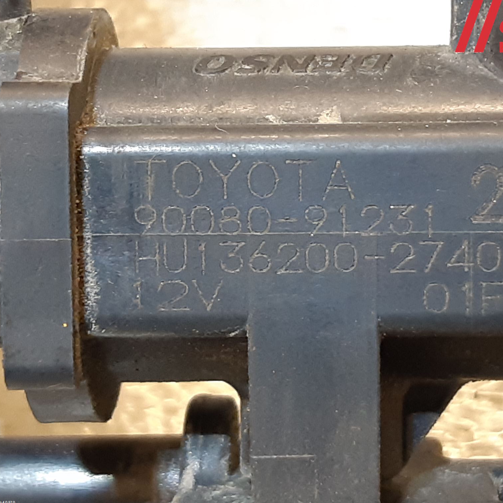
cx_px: 319
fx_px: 510
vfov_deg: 52.5
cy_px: 251
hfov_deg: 51.9
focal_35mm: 31
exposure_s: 1/50
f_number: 1.7
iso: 160
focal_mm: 3.93
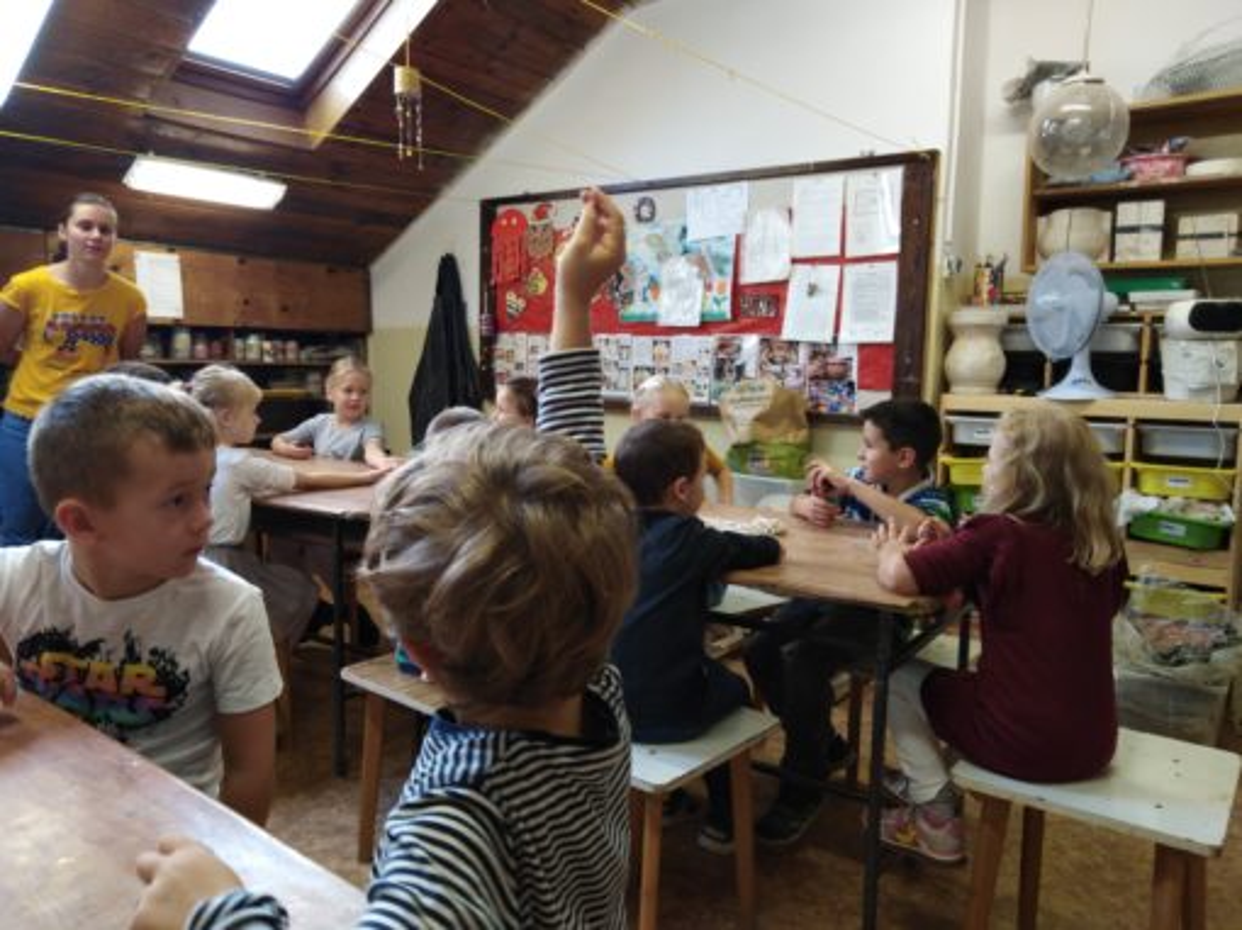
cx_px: 621
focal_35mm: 26
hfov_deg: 67.3
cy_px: 465
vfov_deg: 53.0
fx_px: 932
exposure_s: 1/33.3
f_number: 2.2
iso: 258
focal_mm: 3.46
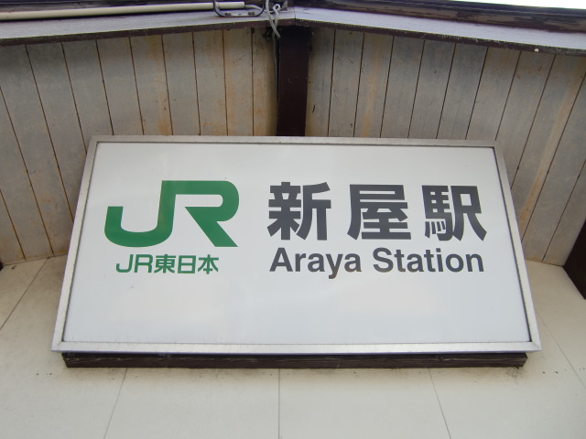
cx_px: 293
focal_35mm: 28
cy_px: 220
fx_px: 474
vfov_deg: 49.7
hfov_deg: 63.4
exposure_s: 1/500
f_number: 2.6
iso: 64
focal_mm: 4.9
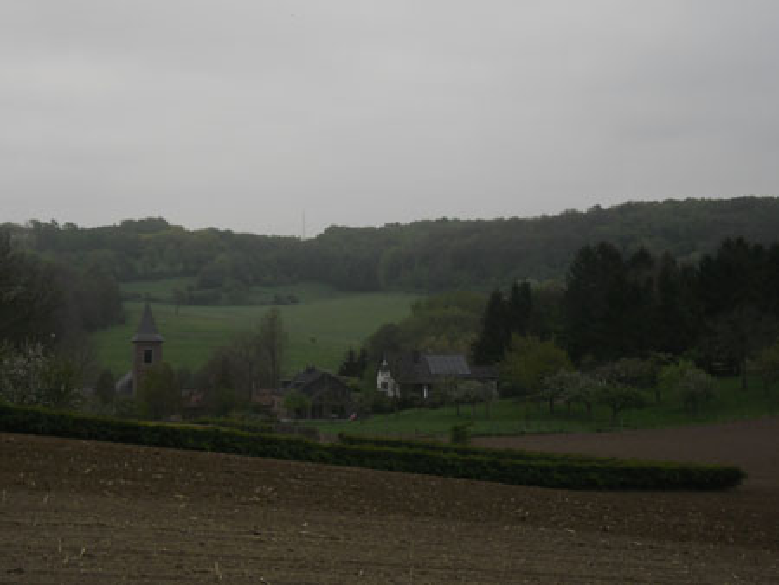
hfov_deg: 30.7
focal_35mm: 63
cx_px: 390
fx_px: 1419
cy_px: 292
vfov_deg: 23.3
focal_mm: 11.2
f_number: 5.7
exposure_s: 1/117
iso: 80
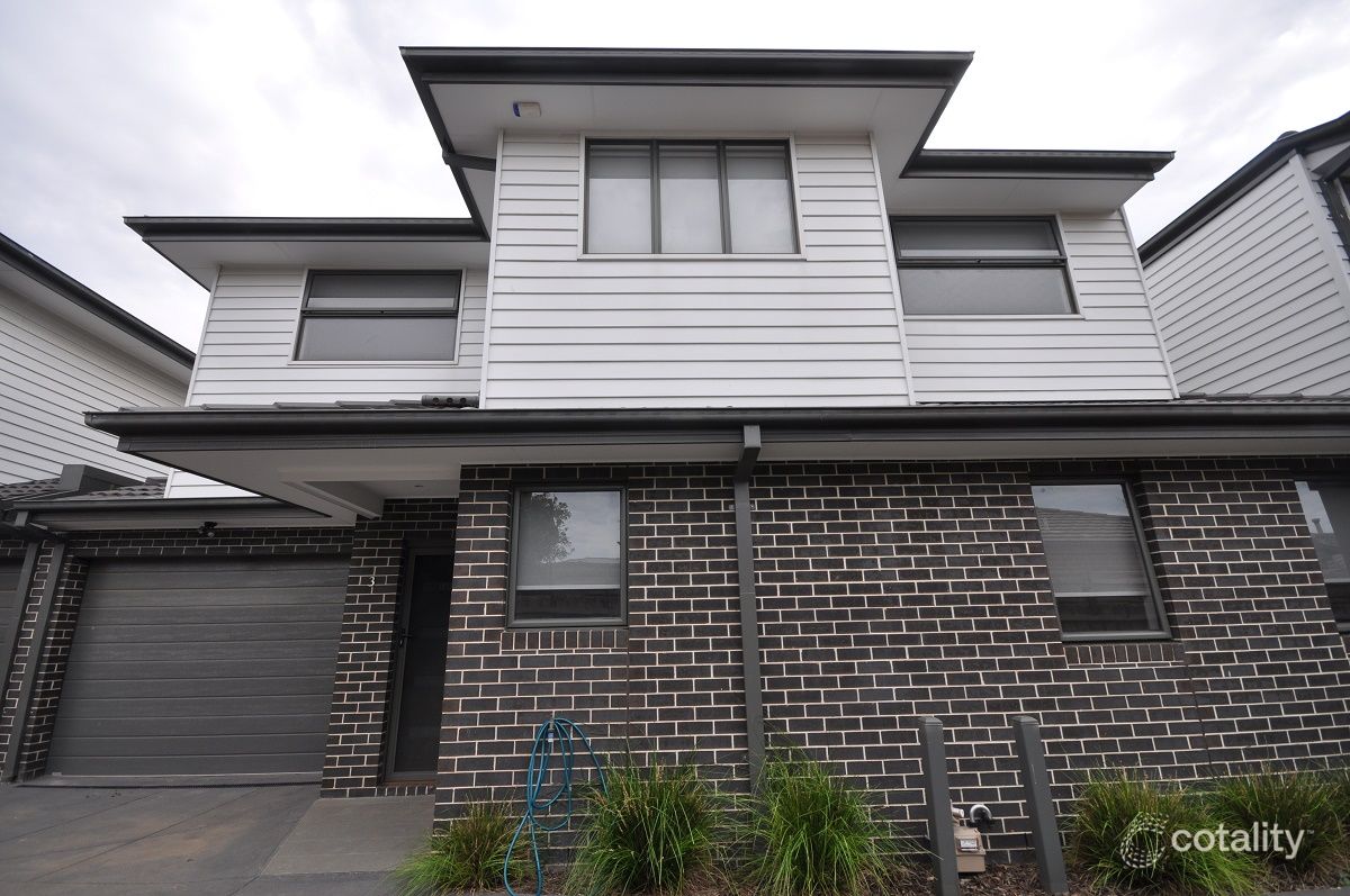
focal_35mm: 15
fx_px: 562
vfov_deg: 77.2
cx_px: 675
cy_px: 448
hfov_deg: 100.5
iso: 200
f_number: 7.1
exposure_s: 1/200
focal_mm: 10
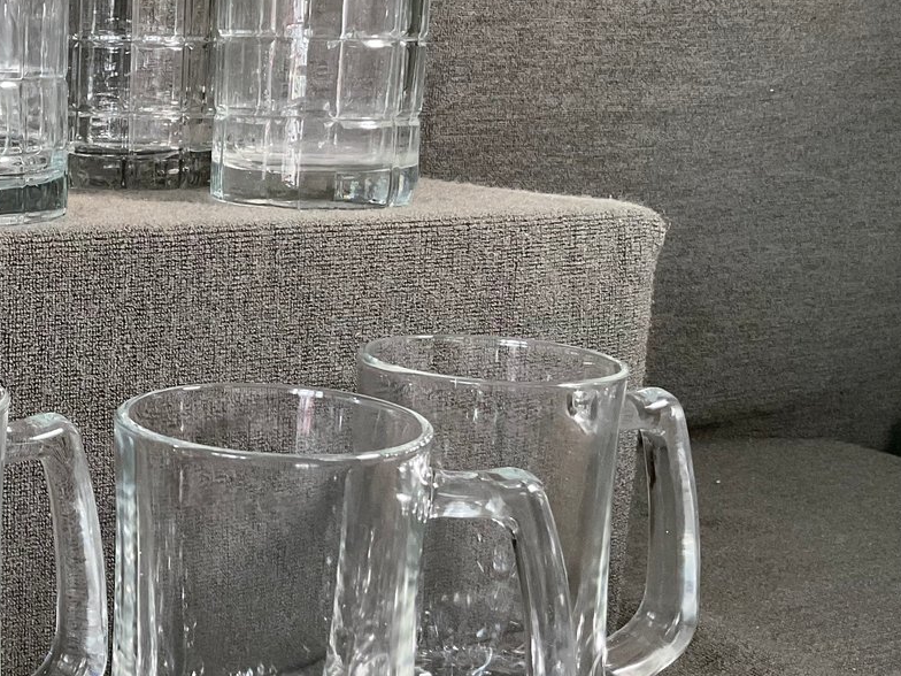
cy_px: 308
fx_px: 1458
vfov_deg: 26.1
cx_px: 36
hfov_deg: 32.1
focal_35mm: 56
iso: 125
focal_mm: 3
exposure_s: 1/60
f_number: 1.8
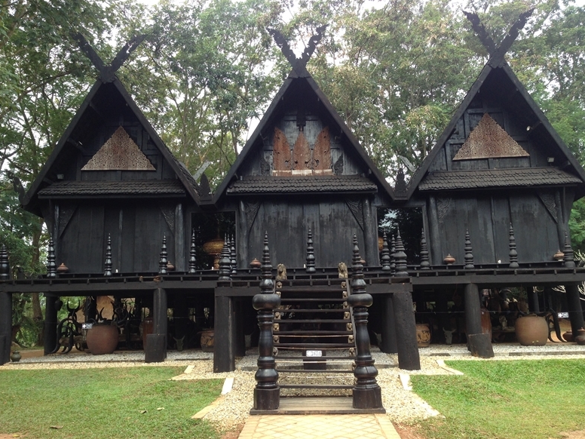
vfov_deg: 41.8
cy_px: 221
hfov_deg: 54.0
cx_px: 294
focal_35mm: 34
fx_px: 575
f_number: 2.4
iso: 50
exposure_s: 1/218
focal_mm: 4.12
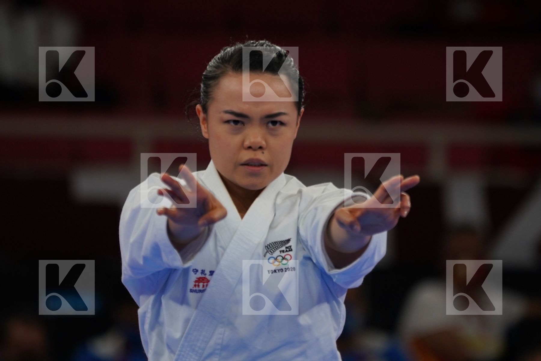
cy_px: 180
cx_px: 270
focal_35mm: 600
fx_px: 9016
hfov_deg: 3.4
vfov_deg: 2.3
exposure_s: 1/500
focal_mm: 400
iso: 640
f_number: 5.6
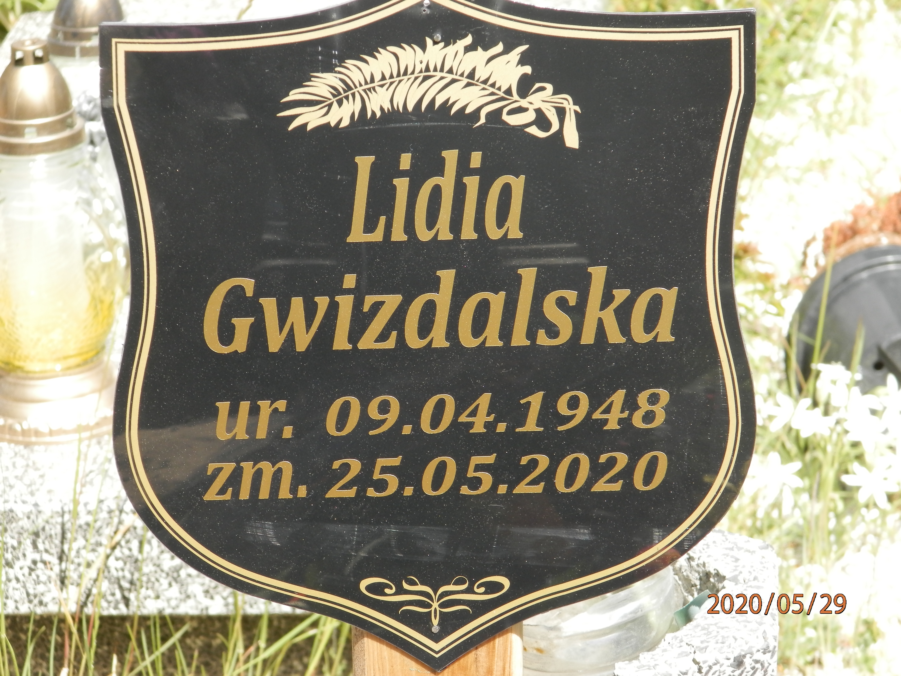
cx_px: 450
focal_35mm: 153
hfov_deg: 12.9
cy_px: 338
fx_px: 3982
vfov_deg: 9.7
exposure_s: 1/200
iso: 125
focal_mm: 27.4
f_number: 4.9
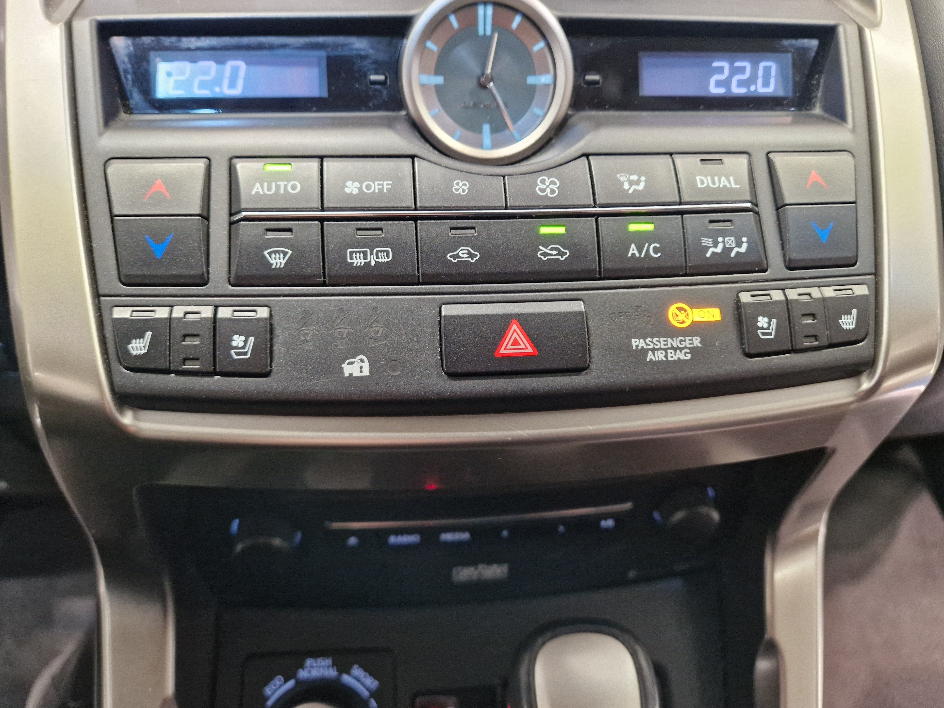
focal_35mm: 24
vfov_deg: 56.8
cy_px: 346
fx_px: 655
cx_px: 479
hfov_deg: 71.6
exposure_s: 1/100
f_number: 1.8
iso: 640
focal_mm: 5.4
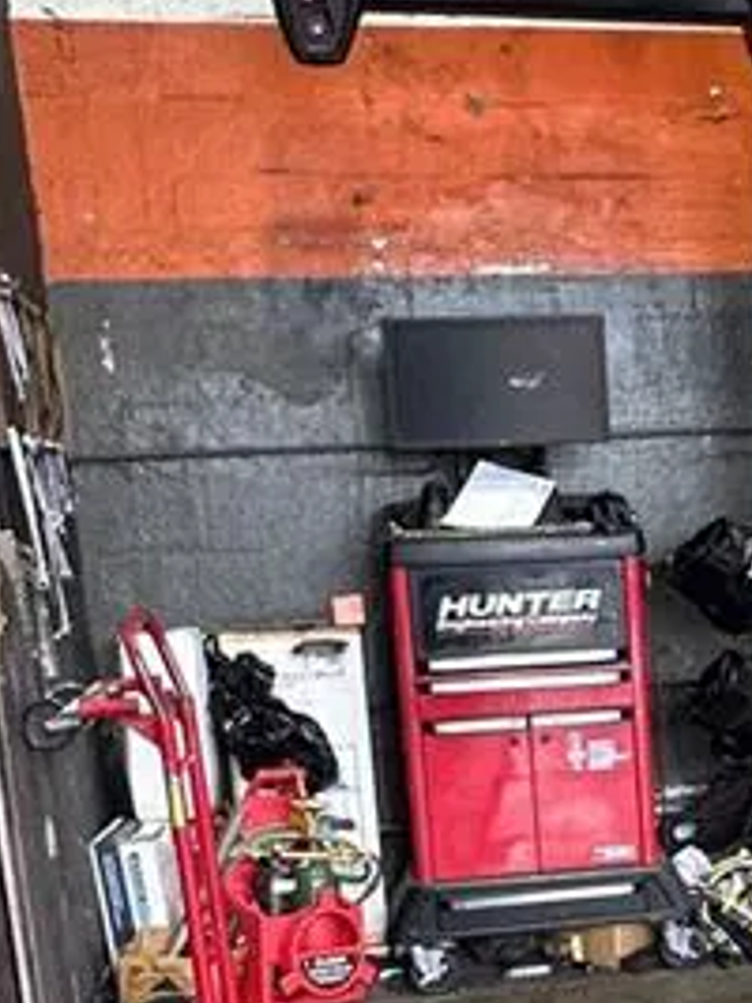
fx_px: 1826
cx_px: 899
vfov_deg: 30.0
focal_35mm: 63
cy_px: 815
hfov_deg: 21.6
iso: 160
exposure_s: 1/120
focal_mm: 2.22
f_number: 2.2
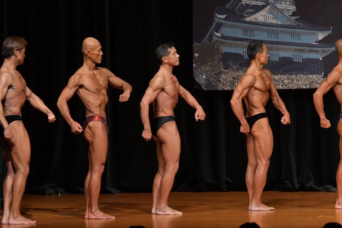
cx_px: 171
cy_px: 114
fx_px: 2421
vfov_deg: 5.4
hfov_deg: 8.1
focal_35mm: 255
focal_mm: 170
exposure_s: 1/400
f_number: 5.6
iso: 5000
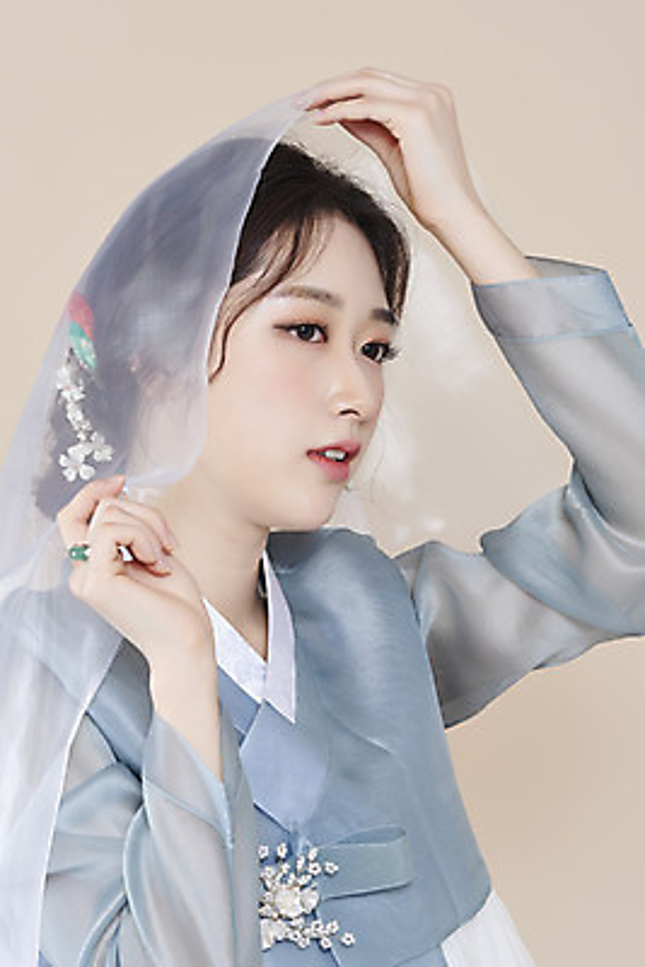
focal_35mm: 105
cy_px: 484
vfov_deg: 19.4
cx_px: 322
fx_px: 2819
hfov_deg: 13.1
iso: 64
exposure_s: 1/125
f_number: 11
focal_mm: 105
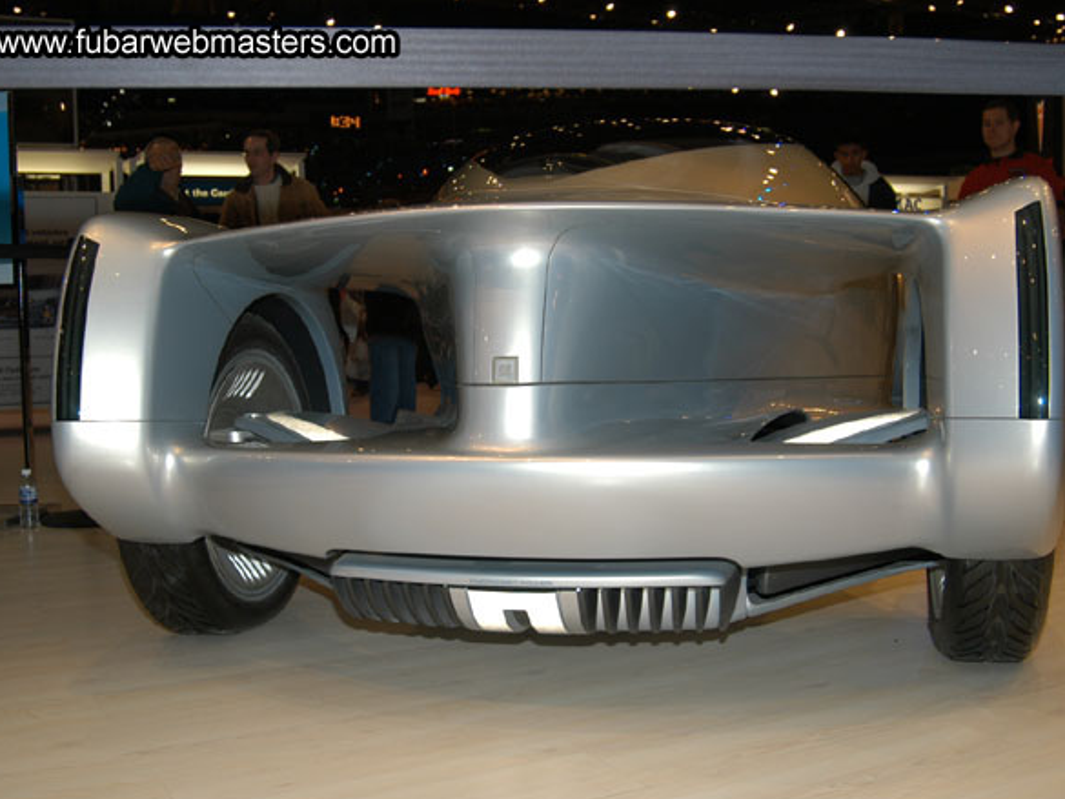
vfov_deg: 36.0
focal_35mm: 40
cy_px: 406
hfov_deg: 46.8
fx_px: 1231
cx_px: 547
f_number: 5
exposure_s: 1/60
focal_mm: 24
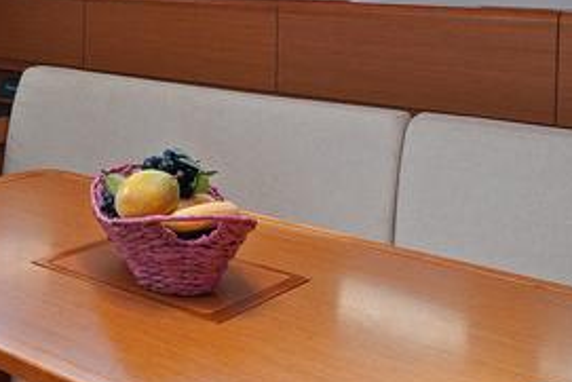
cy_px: 58
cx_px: -93
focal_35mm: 53
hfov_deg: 32.0
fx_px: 843
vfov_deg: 25.0
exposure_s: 1/100
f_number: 6.3
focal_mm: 12
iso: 1000
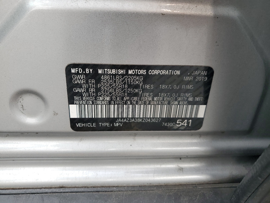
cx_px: 135
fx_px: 203
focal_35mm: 26
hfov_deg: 67.3
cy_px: 102
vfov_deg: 53.1
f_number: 1.5
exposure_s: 1/385
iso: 50
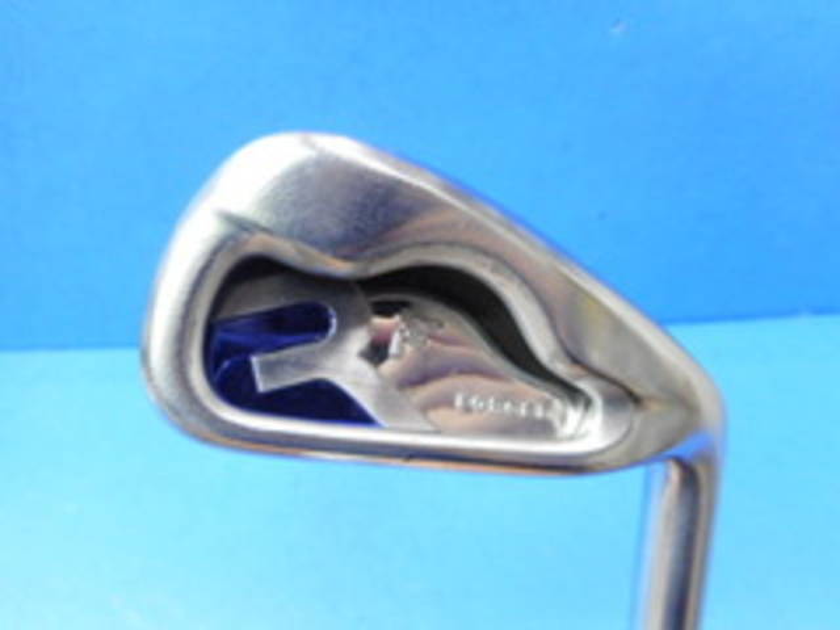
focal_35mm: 25
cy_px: 315
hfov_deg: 69.4
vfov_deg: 54.9
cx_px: 420
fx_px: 607
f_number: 3.7
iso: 280
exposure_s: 1/30
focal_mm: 4.5
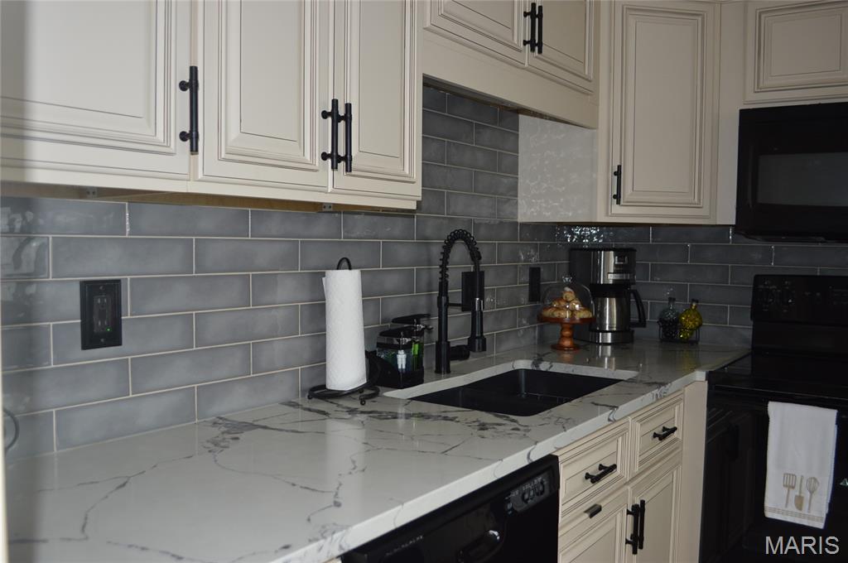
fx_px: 706
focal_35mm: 30
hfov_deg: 62.0
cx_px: 424
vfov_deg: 43.5
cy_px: 282
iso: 450
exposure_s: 1/60
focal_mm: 20
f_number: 3.8
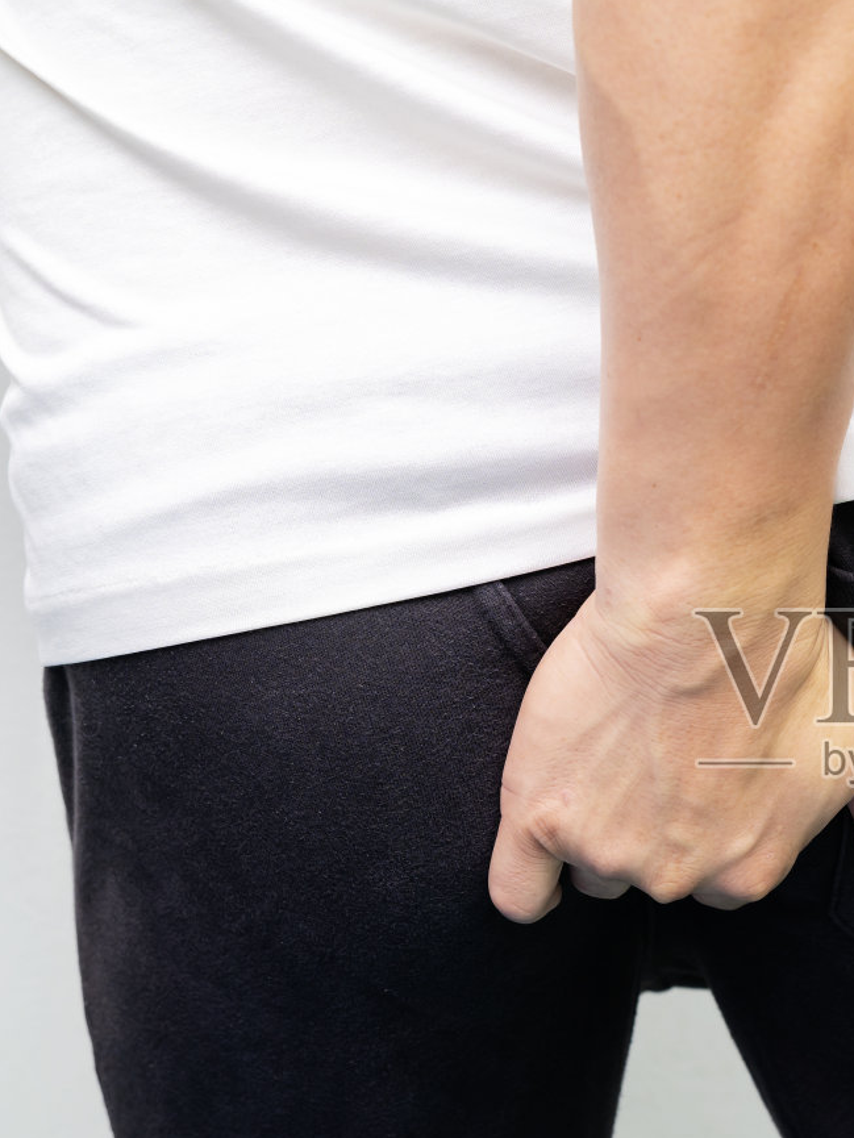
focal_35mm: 80
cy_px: 699
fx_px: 2631
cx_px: 915
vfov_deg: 24.4
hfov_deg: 17.9
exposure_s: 1/100
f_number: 5.6
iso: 200
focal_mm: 45
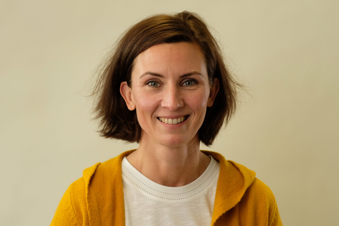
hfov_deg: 24.2
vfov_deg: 16.3
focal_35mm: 84
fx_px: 791
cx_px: 170
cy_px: 113
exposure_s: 1/250
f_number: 4
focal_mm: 56
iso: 1600
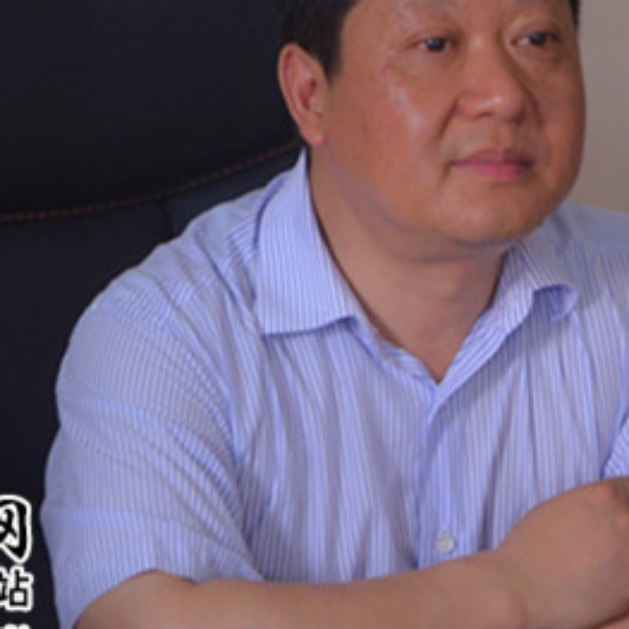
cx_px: 404
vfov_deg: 5.7
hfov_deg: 5.7
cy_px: 190
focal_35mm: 306
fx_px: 6290
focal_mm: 105
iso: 800
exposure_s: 1/40
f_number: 5.6
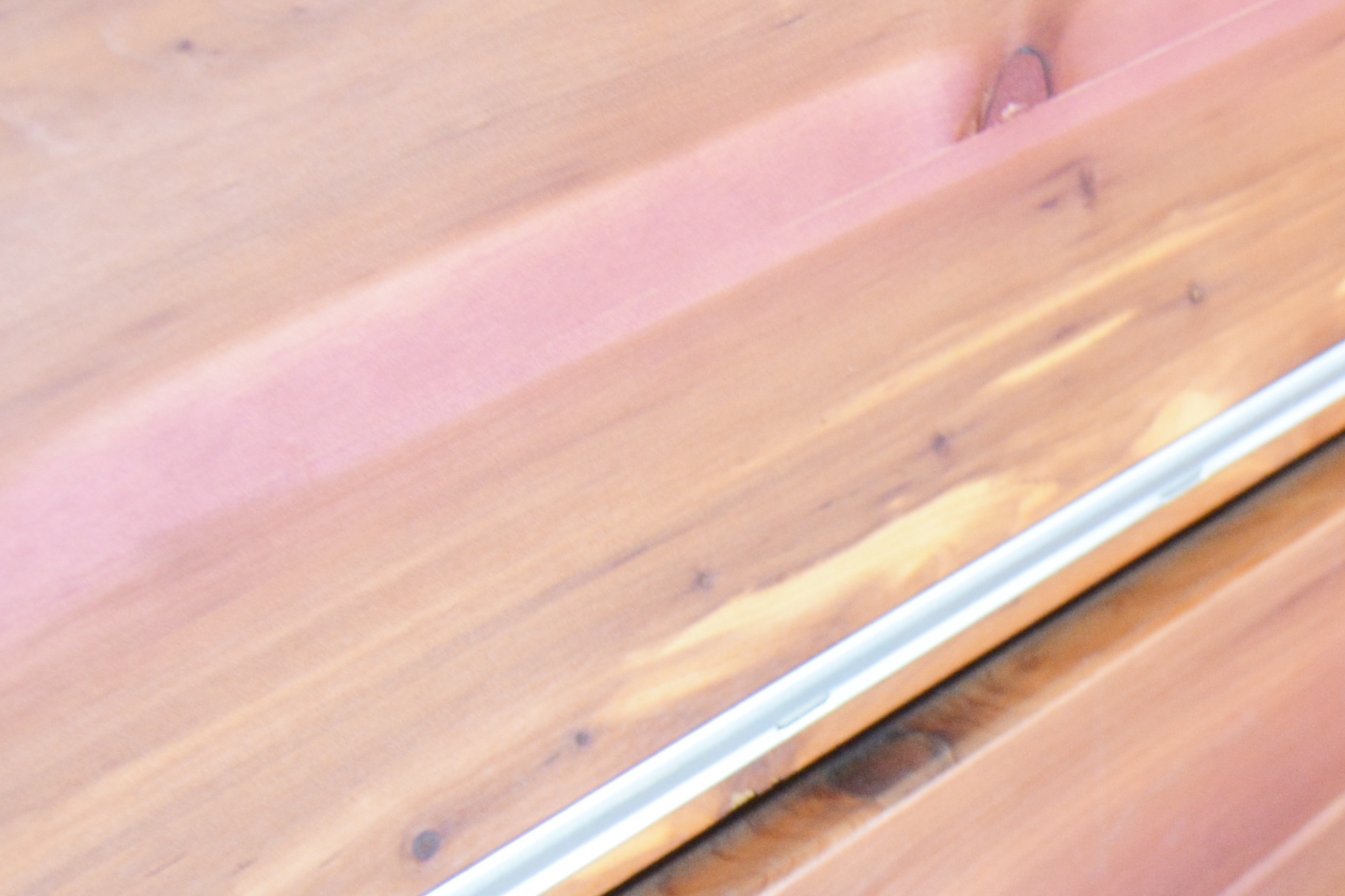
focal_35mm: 89
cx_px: 1863
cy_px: 1122
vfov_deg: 14.8
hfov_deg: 20.4
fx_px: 3325
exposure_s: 1/60
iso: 800
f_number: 4
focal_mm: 18
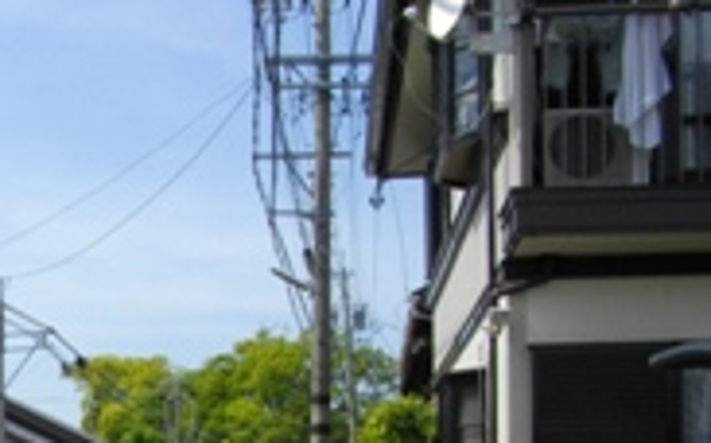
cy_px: 587
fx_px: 1607
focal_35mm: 83
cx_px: -35
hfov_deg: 23.7
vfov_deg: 14.9
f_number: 5.5
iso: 100
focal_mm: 5.7
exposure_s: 1/400
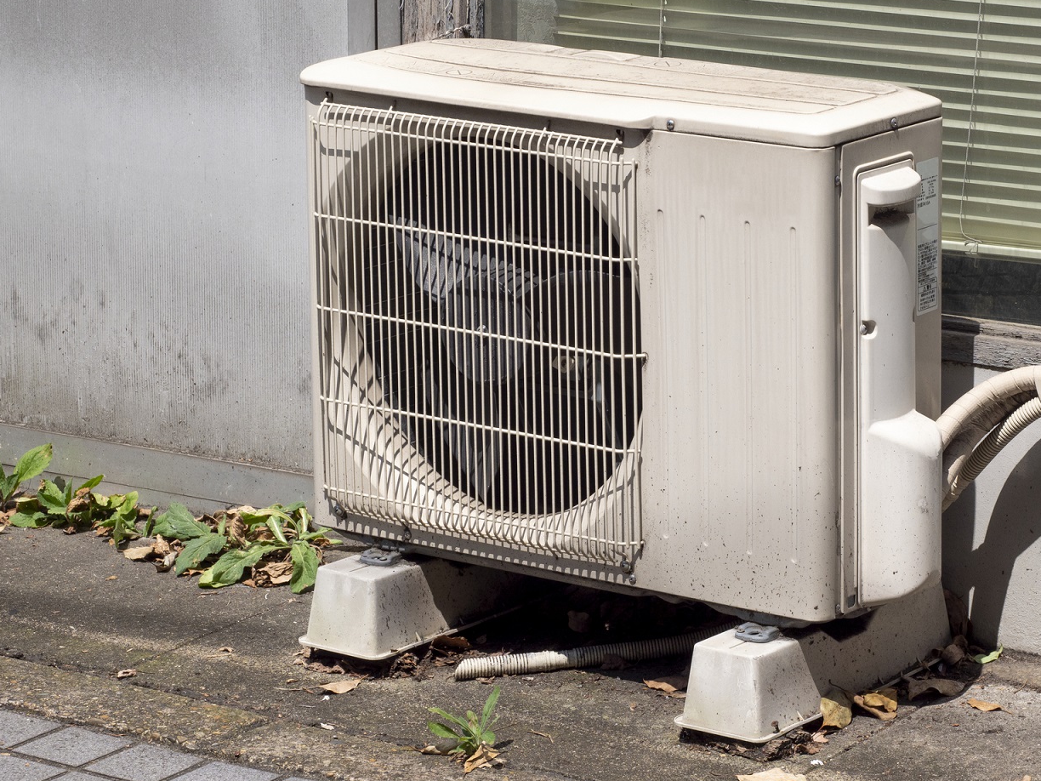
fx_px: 4481
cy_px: 438
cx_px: 623
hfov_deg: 13.2
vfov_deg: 10.0
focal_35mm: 149
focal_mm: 57
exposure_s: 1/400
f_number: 10
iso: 200
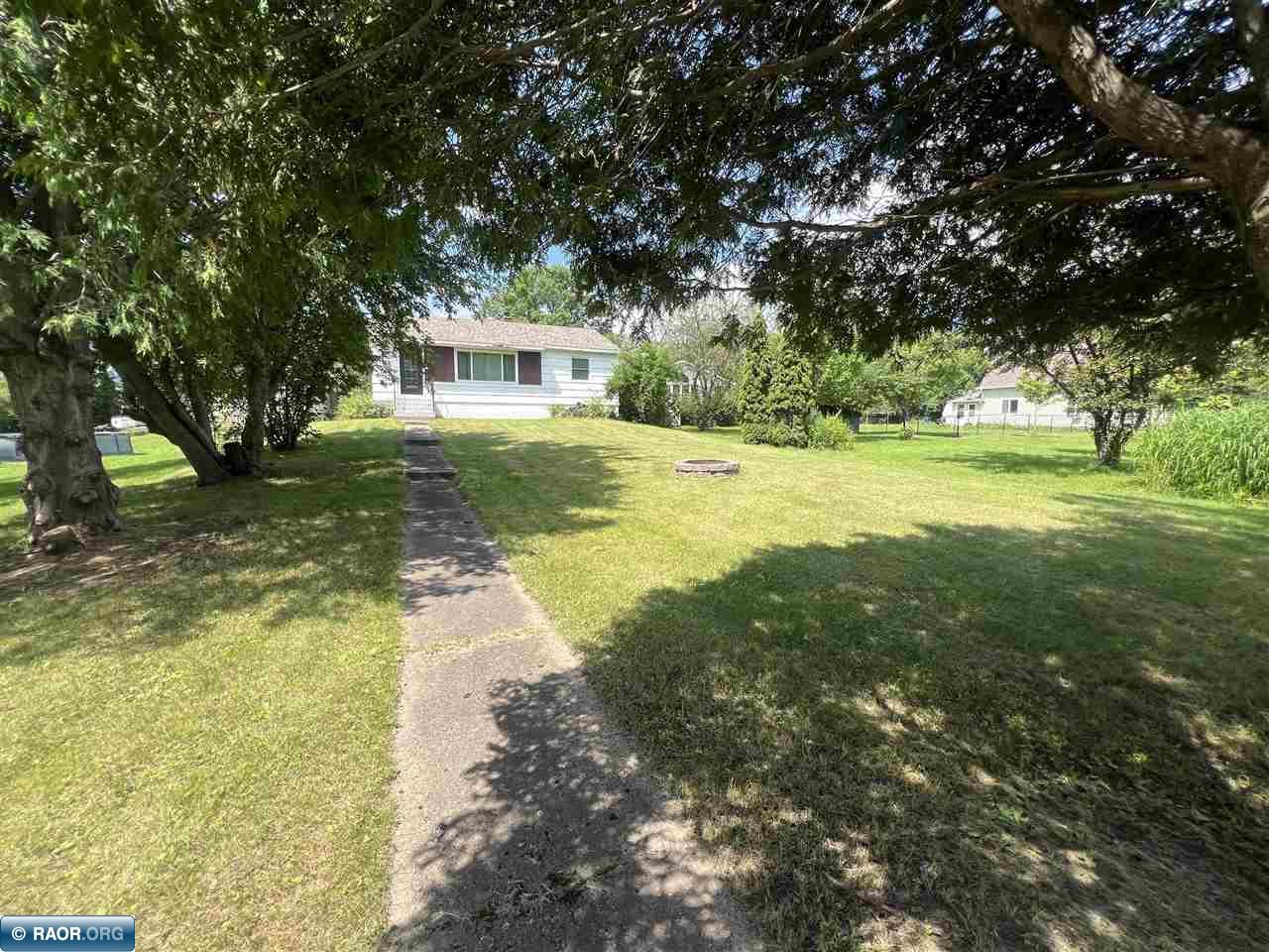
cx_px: 634
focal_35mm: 13
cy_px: 476
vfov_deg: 89.9
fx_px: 477
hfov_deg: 106.2
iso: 32
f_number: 1.8
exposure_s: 1/758
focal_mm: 1.57
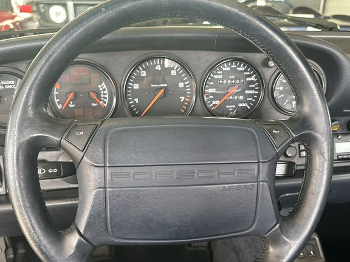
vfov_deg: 43.9
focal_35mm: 32
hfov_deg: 56.8
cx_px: 180
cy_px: 160
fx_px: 324
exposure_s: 1/60
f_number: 1.78
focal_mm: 6.86
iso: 320
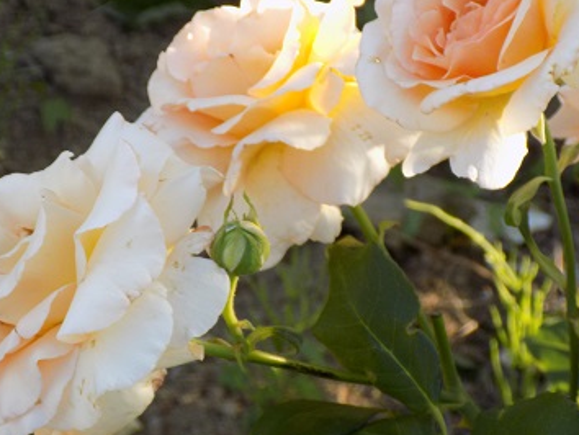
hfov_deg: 12.3
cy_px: 177
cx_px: 290
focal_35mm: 160
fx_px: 2678
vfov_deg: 9.3
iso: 80
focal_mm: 20.9
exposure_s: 1/80
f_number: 4.8
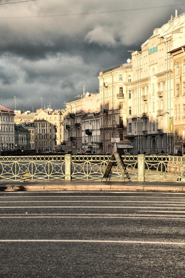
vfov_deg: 18.2
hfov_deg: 12.2
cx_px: 92
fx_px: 869
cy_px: 139
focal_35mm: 112
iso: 400
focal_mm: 75
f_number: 10
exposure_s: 1/250
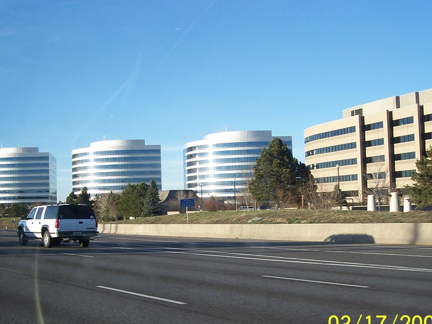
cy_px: 154
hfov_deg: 34.8
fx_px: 687
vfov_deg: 26.6
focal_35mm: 55
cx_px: 175
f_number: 3.4
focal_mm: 8
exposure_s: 1/350
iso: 100
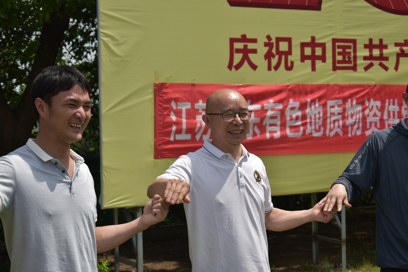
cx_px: 204
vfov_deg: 16.6
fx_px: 935
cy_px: 136
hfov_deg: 24.6
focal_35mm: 82
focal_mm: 55
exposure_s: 1/800
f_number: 5.6
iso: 100
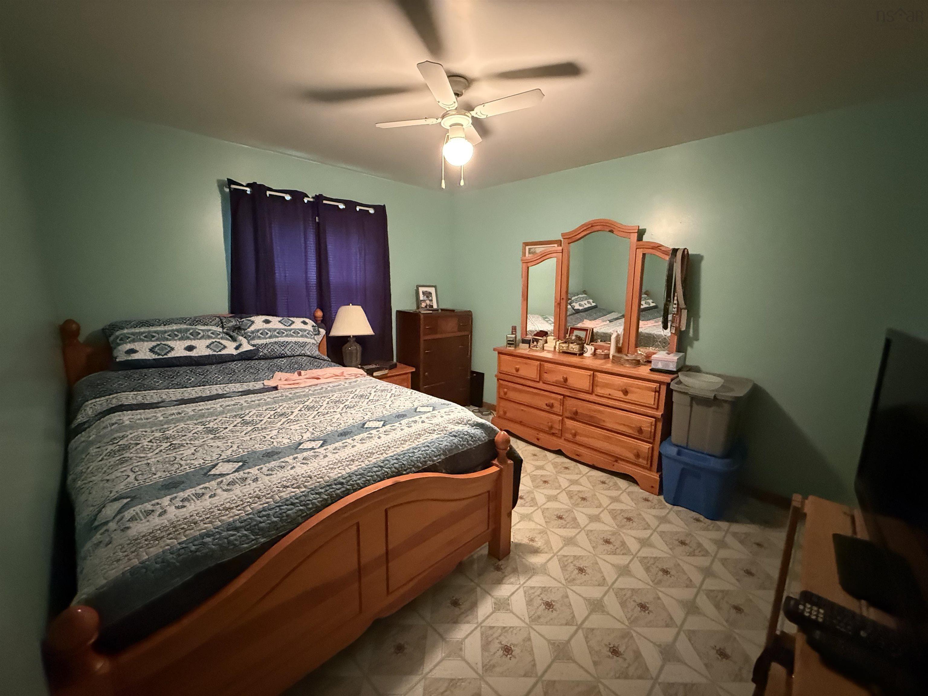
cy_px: 348
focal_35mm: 14
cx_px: 464
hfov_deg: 102.1
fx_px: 375
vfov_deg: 85.7
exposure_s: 1/30
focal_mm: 2.22
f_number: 2.2
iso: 1250
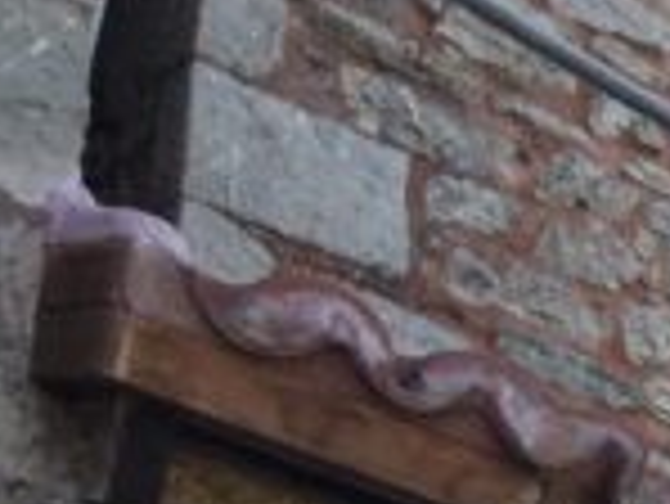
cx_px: 1722
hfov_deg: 10.5
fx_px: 3022
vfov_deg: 8.6
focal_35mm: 156
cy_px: 1238
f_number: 2.2
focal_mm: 4.15
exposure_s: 1/430
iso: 25
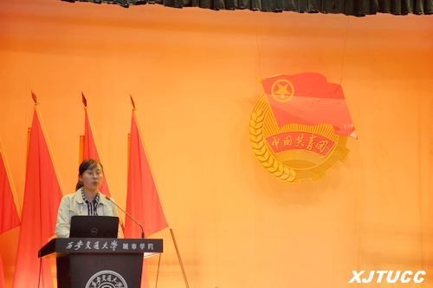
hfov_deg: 18.2
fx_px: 1351
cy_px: 144
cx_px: 216
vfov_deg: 12.1
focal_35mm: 112
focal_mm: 75
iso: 200
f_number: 5.3
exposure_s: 1/13
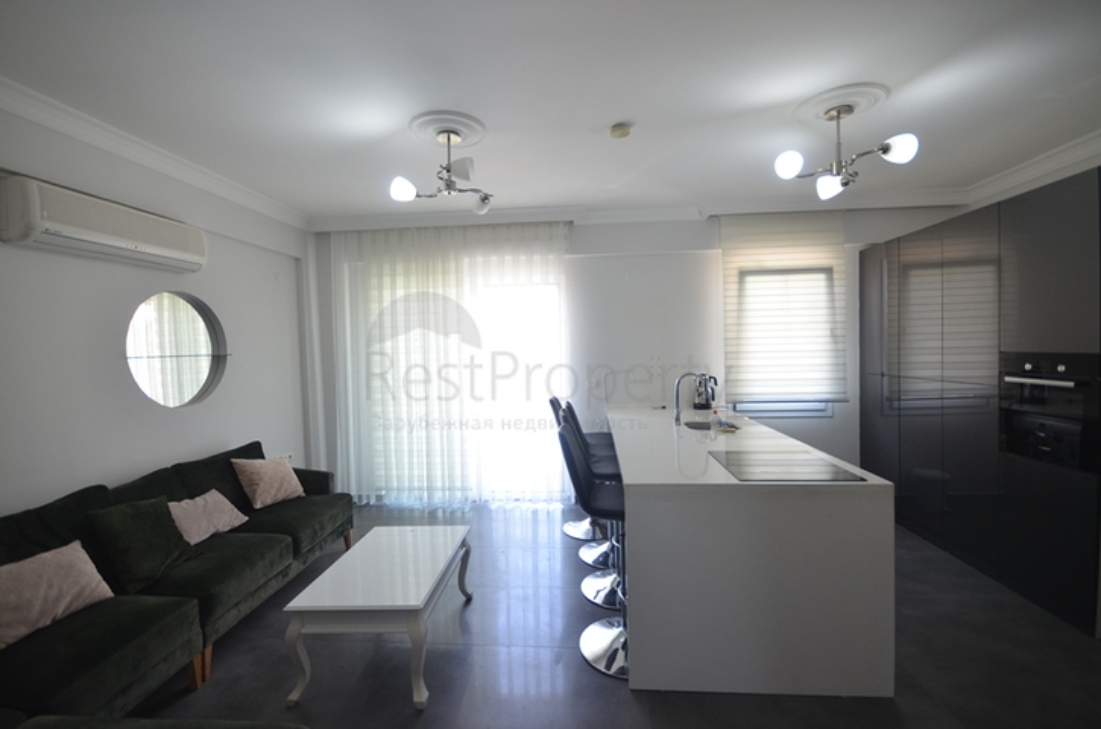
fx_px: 458
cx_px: 550
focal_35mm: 15
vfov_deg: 77.1
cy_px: 364
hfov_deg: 100.5
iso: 400
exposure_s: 1/80
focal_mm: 10
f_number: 4.5
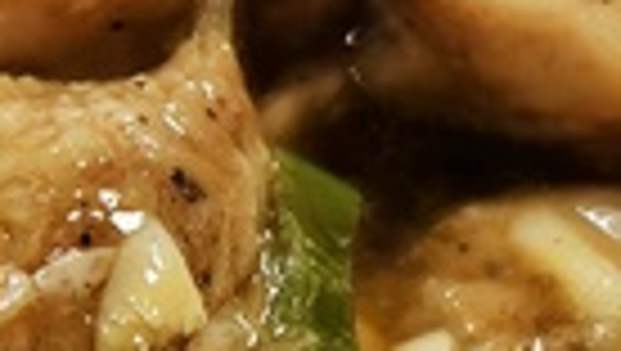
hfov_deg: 10.9
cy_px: 130
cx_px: -459
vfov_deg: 6.6
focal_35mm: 186
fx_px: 3066
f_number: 1.57
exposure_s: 1/120
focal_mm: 6.54
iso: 458
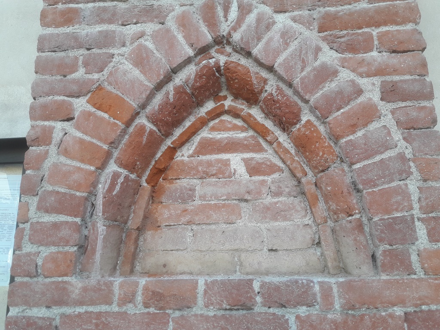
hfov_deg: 63.4
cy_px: 165
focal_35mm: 28
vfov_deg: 49.7
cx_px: 220
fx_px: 356
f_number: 1.9
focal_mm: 3.7
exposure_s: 1/159
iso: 40
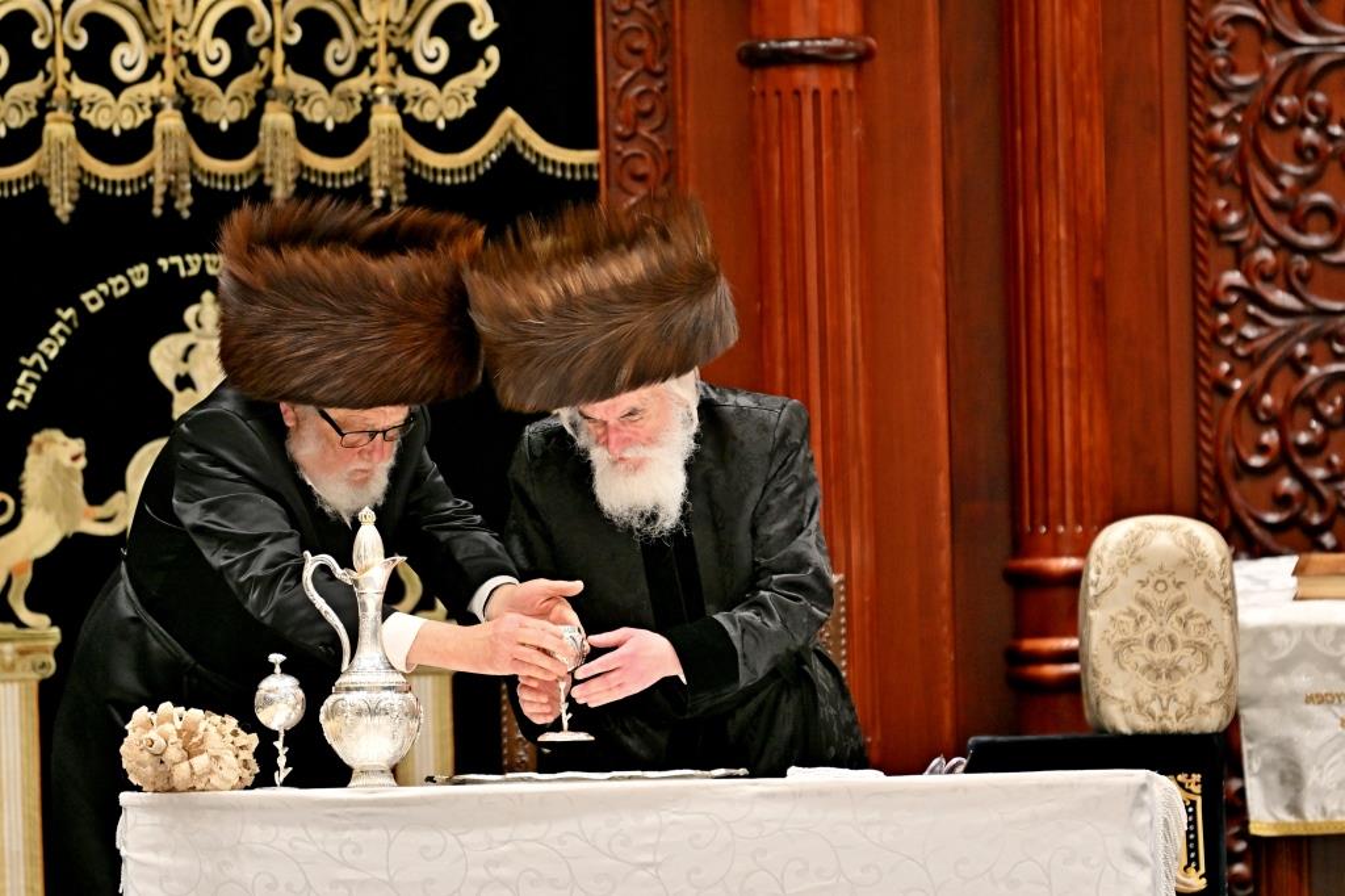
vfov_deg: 4.6
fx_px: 11204
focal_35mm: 300
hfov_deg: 6.9
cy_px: 448
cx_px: 672
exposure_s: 1/400
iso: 400
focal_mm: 200
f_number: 2.8
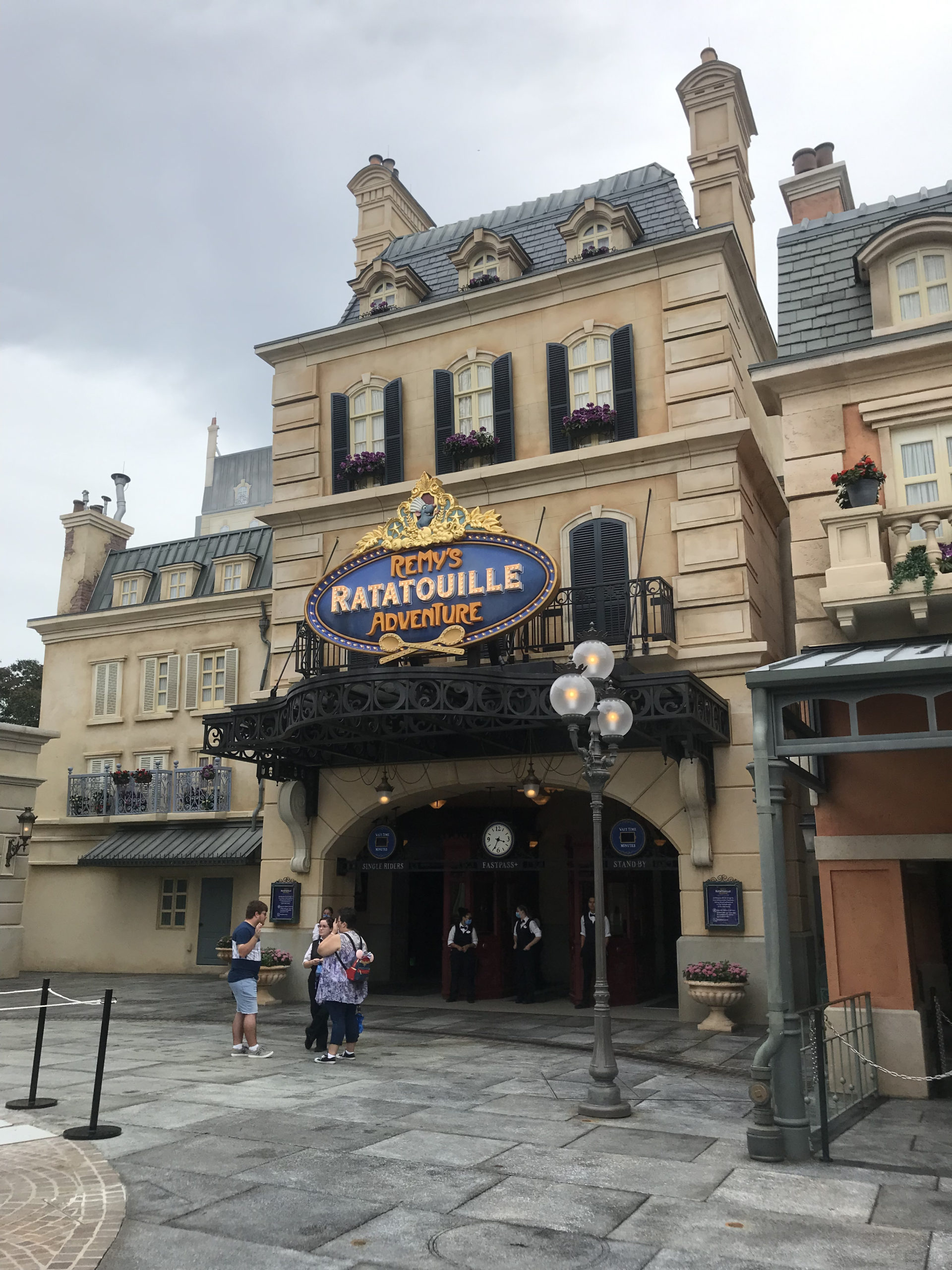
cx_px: 476
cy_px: 635
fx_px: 1027
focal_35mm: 28
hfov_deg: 49.7
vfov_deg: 63.4
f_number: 1.8
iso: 20
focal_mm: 3.99
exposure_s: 1/2083
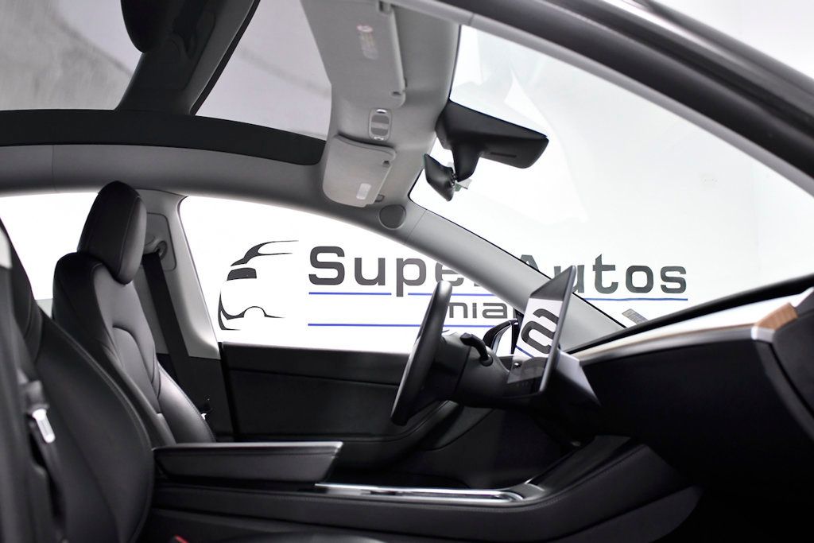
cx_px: 407
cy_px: 272
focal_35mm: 36
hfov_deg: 53.1
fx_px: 814
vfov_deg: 36.9
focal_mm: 24
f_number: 3.5
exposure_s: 1/320
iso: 2000
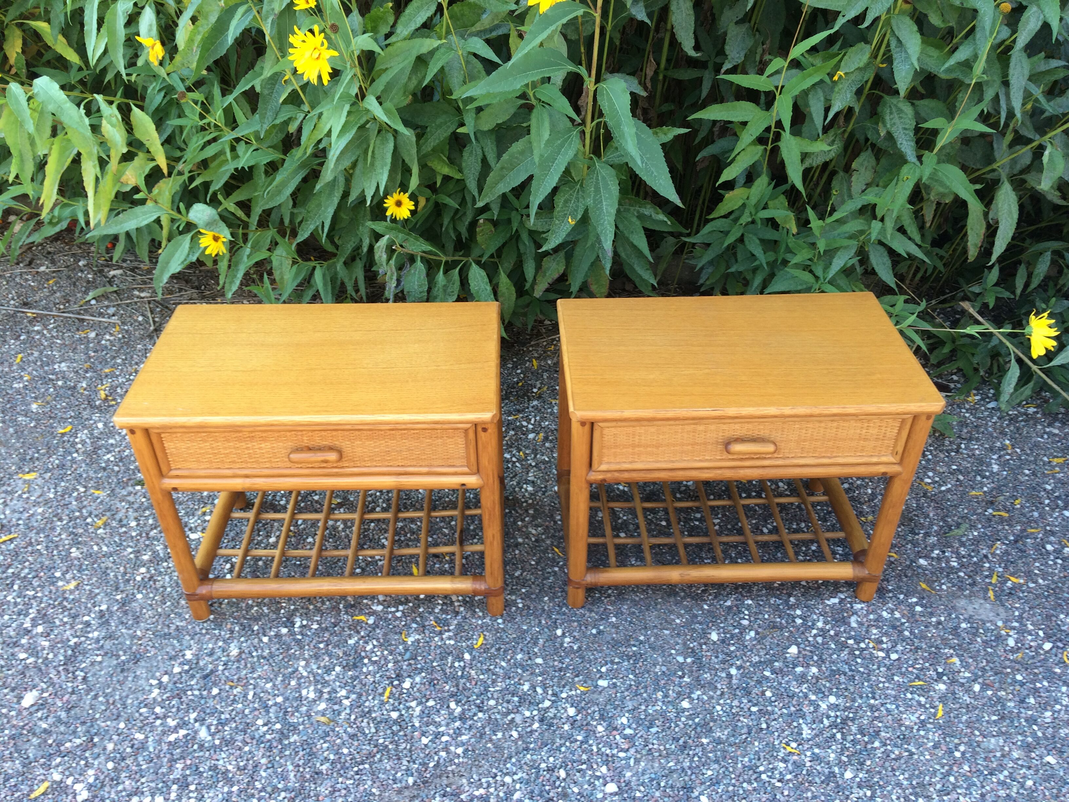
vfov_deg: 48.2
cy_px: 401
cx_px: 534
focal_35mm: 29
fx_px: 896
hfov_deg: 61.7
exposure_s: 1/100
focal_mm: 4.15
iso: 32
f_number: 2.2
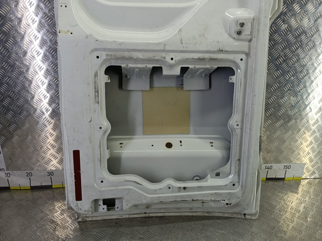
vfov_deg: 58.9
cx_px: 161
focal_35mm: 23
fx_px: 214
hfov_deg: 73.9
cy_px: 120
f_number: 1.6
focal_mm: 4.11
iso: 114
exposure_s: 1/100
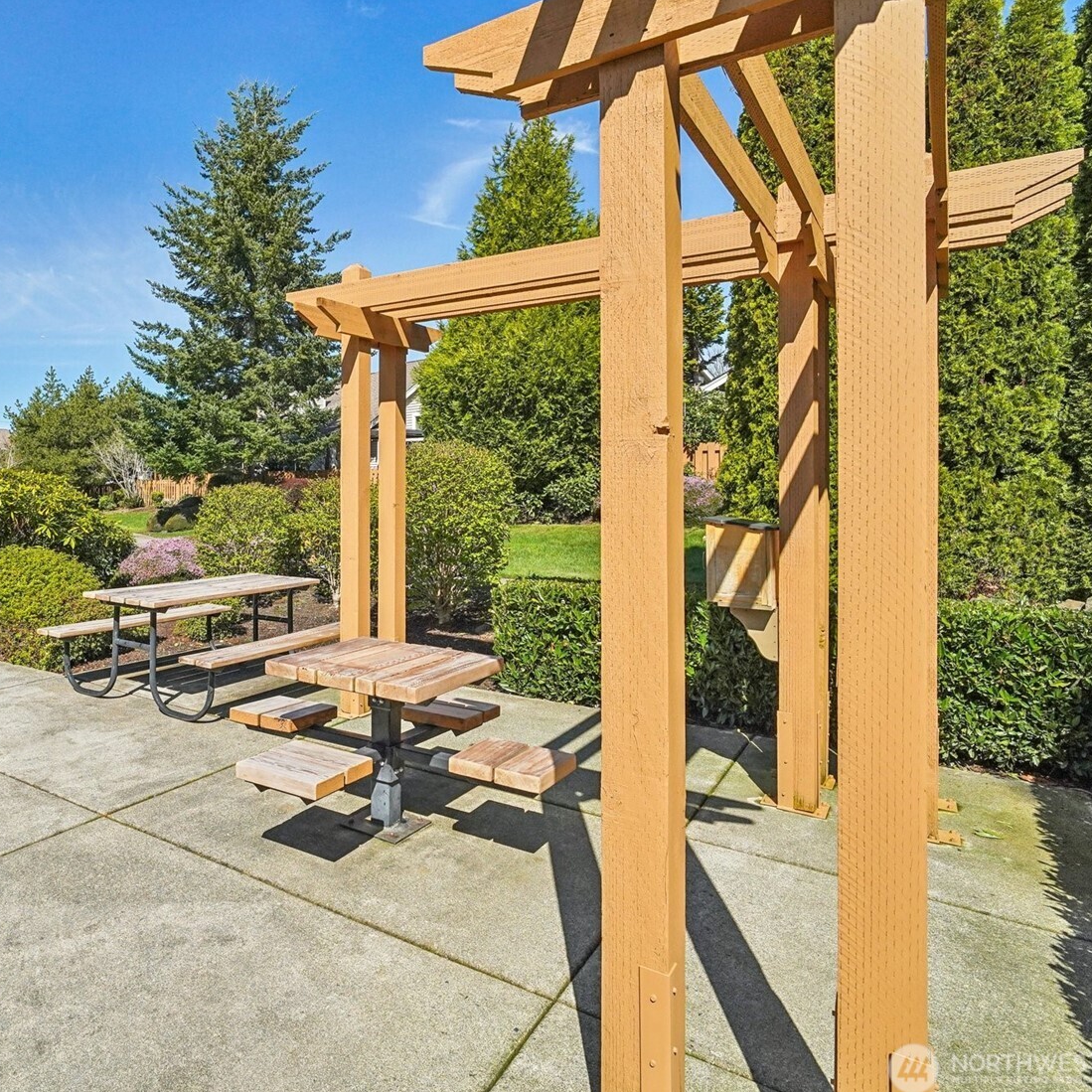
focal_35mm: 21
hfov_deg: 68.0
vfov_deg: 72.1
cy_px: 545
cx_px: 288
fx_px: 749
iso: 1600
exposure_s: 1/2000
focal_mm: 16
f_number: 8
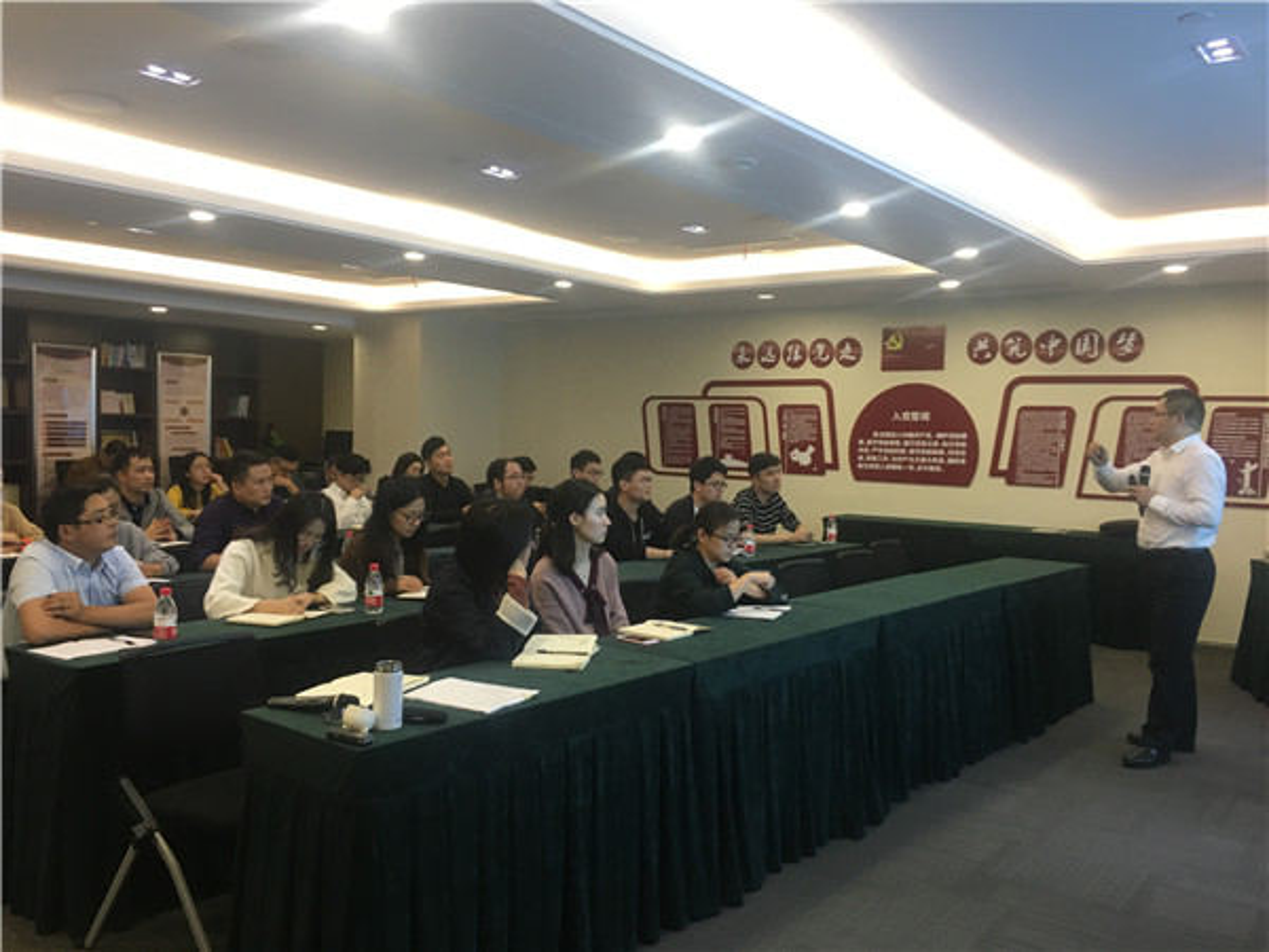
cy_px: 476
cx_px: 634
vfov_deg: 48.2
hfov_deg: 61.7
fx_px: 1063
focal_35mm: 29
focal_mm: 4.15
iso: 100
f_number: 2.2
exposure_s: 1/33
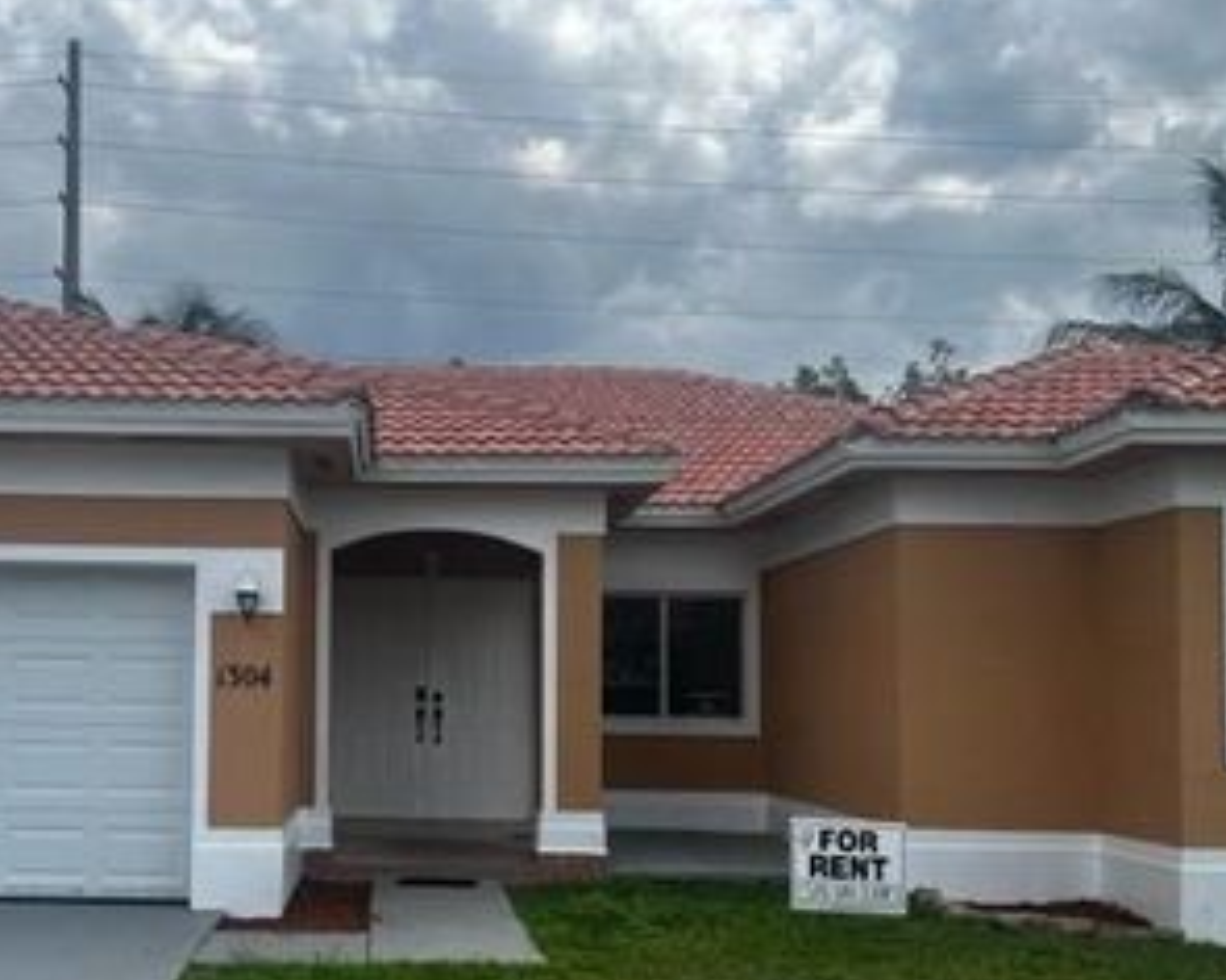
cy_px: 629
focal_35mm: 43
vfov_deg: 34.7
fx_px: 1560
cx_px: 391
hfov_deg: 42.2
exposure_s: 1/4831
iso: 50
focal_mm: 5.7
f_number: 1.5
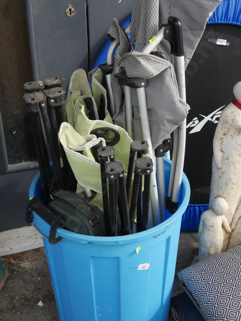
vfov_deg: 38.2
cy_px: 160
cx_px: 120
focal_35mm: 50
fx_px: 464
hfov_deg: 29.1
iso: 200
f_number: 6.3
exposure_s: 1/125
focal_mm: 25
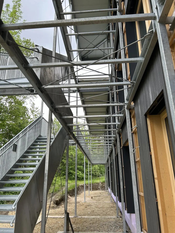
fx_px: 175
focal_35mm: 26
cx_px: 88
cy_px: 116
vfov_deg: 67.3
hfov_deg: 53.1
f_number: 1.5
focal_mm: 5.7
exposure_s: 1/518
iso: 50
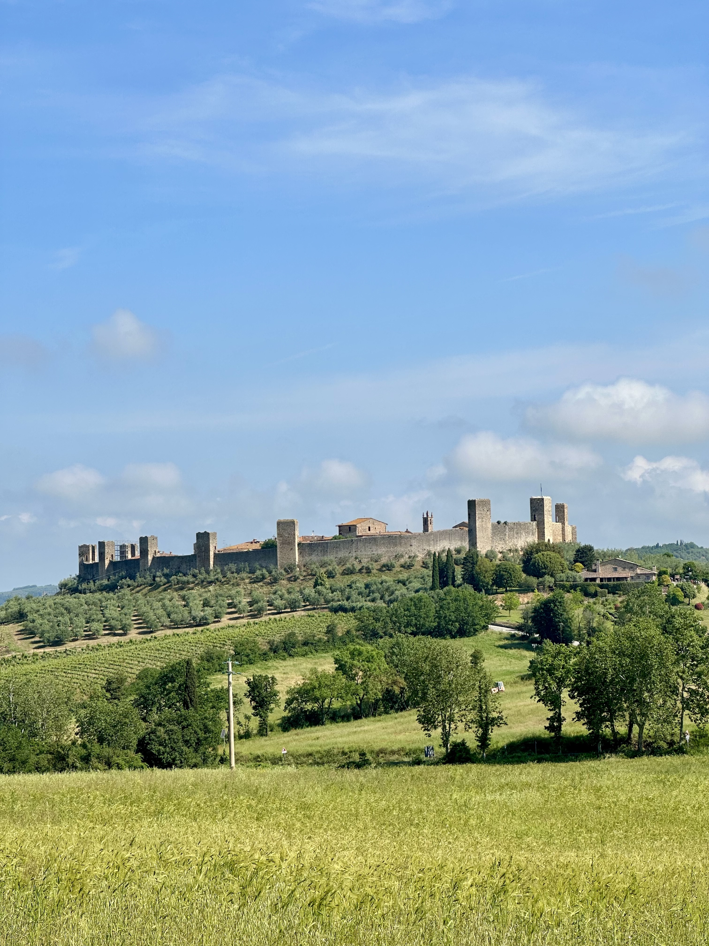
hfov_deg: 19.1
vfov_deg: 25.3
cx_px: 354
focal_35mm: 77
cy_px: 473
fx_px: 2103
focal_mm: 9
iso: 32
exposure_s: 1/995
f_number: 2.8
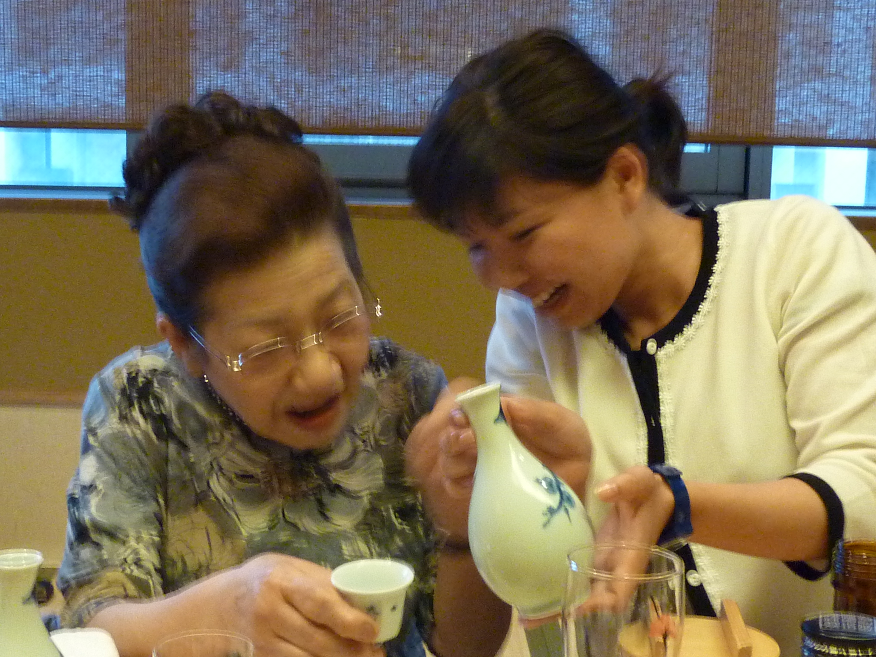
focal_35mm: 51
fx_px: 1291
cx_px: 438
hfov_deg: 37.5
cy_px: 328
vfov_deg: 28.6
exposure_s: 1/8
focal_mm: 4.7
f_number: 3.4
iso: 400
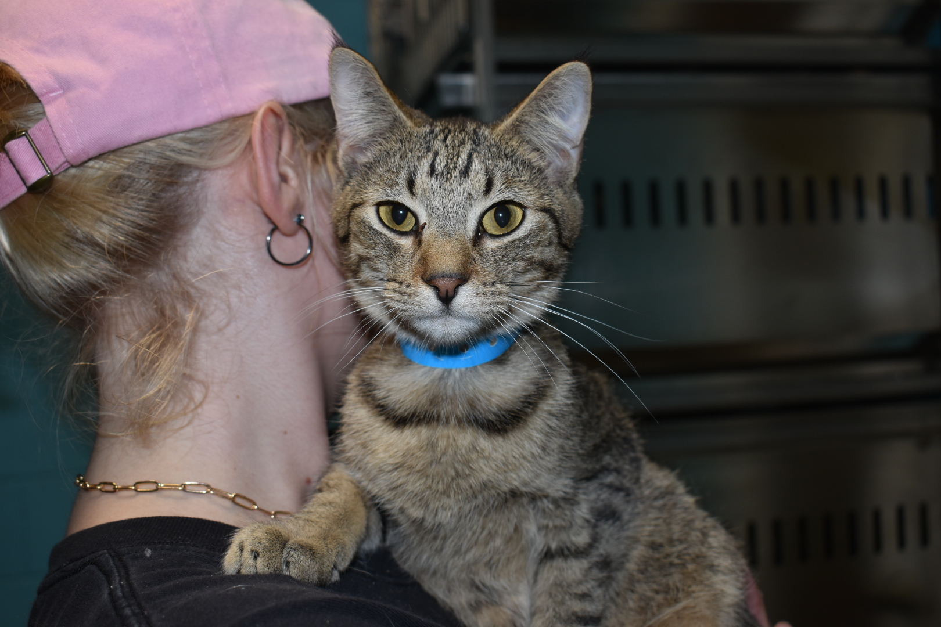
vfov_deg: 33.0
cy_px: 314
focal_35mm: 40
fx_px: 1059
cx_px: 470
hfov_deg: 47.9
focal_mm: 27
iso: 200
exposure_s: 1/30
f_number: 5.6
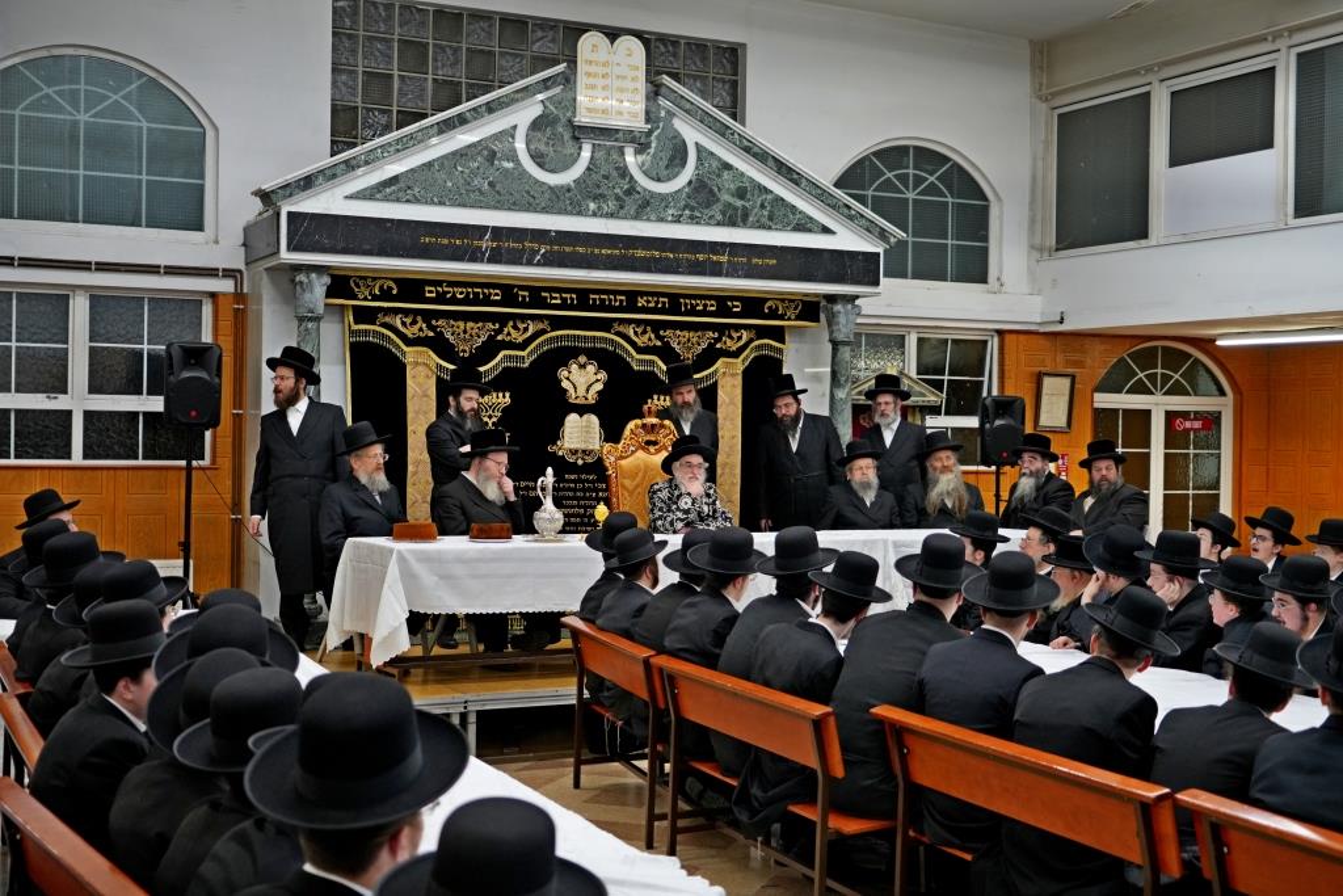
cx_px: 672
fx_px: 1567
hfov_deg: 46.4
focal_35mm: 42
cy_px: 448
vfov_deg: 31.9
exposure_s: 1/250
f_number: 4.5
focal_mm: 42
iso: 2500
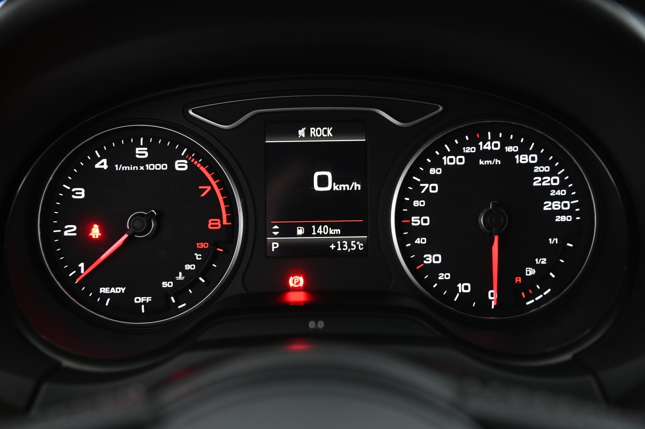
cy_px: 214
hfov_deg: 42.8
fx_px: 823
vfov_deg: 29.2
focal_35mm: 46
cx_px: 322
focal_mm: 46
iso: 2000
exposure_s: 1/15
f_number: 4
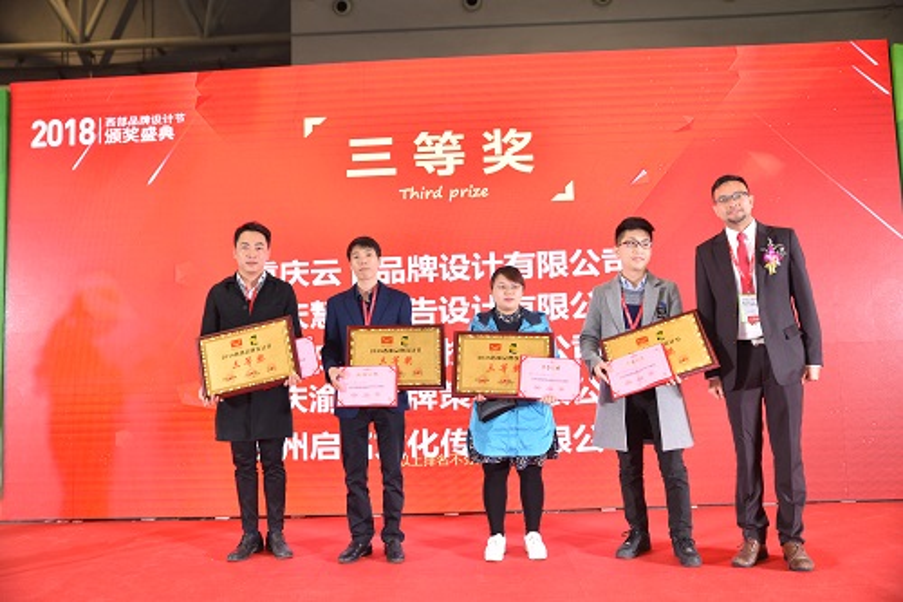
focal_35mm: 30
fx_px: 752
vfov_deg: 43.6
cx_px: 452
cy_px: 301
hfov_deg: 61.9
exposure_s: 1/125
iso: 640
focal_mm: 30
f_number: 3.2
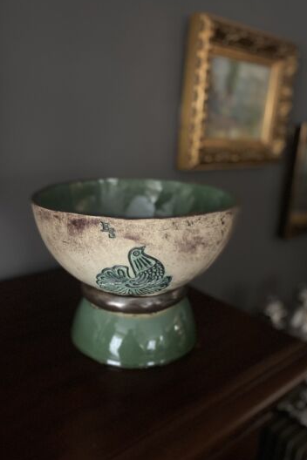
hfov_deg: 46.3
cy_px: 227
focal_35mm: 28
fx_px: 358
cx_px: 136
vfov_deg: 65.5
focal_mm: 4.25
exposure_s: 1/25
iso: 800
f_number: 1.8
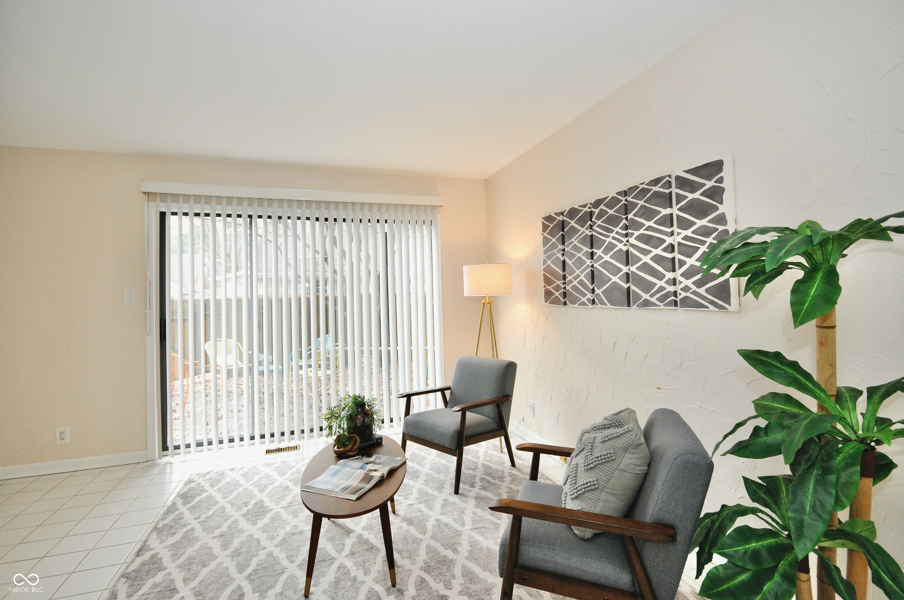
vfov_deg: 71.9
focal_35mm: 16
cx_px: 452
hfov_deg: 95.1
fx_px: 414
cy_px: 300
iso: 640
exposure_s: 1/80
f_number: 6.3
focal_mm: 11
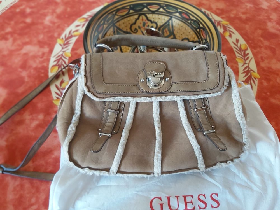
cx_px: 140
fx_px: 210
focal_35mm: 26
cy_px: 105
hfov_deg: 67.3
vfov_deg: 53.1
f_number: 1.7
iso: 400
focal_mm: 3.92
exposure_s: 1/25
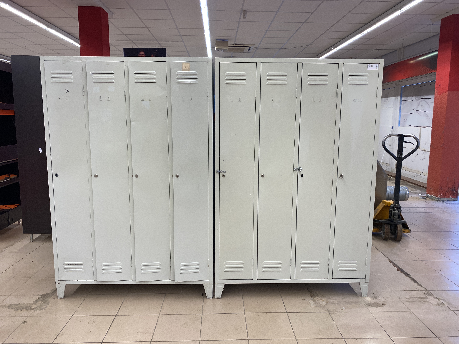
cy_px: 172
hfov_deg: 67.3
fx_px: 345
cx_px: 230
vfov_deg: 53.1
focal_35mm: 26
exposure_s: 1/100
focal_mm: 4.25
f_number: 1.8
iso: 125
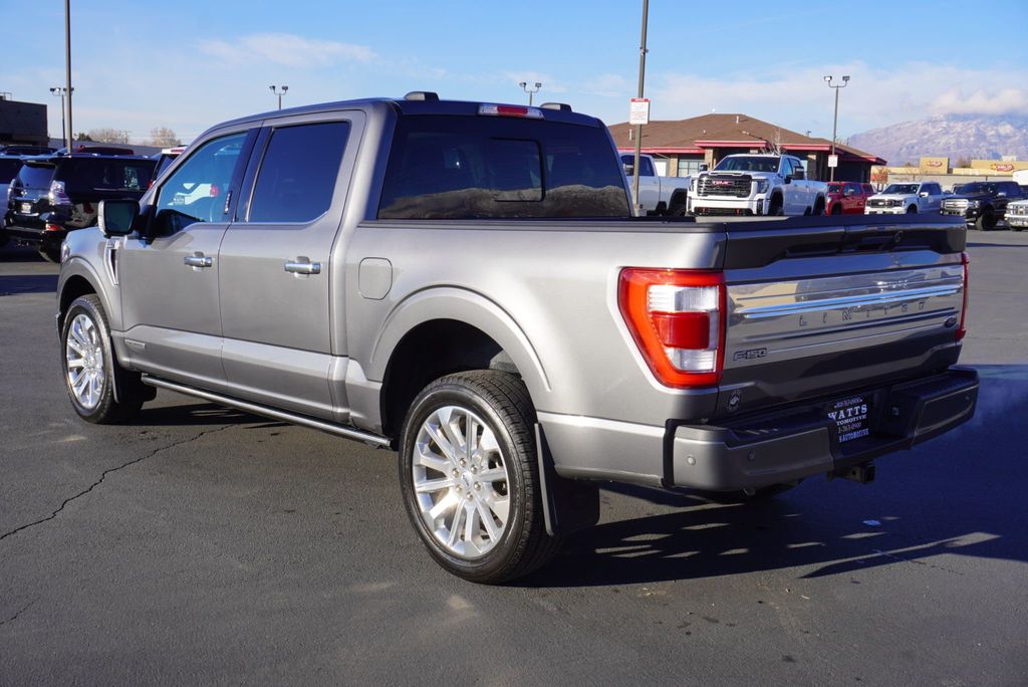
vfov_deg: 34.3
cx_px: 514
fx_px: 1114
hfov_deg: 49.5
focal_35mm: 39
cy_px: 344
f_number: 9
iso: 100
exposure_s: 1/125
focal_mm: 26
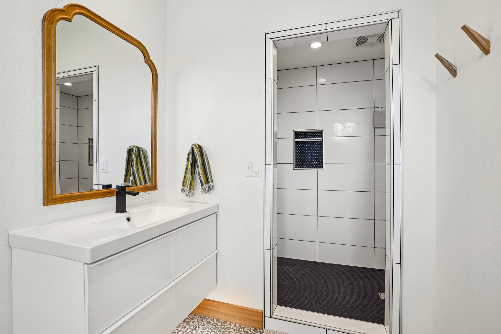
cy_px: 167
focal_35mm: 16
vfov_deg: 73.7
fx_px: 223
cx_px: 250
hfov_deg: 96.7
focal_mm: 16
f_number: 8
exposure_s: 1/20
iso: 400
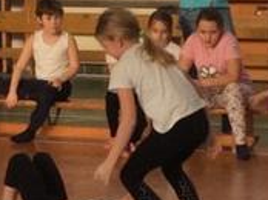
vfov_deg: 6.0
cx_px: 75
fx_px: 1902
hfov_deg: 8.1
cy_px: 164
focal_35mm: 246
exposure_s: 1/181
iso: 32
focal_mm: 3.3
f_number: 2.4
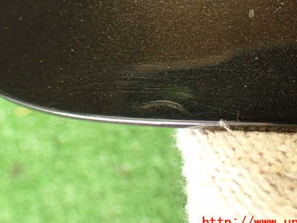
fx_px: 421
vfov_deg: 29.5
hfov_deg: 38.9
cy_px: 80
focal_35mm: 49
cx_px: 152
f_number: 2.5
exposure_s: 1/40
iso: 640
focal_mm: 6.37
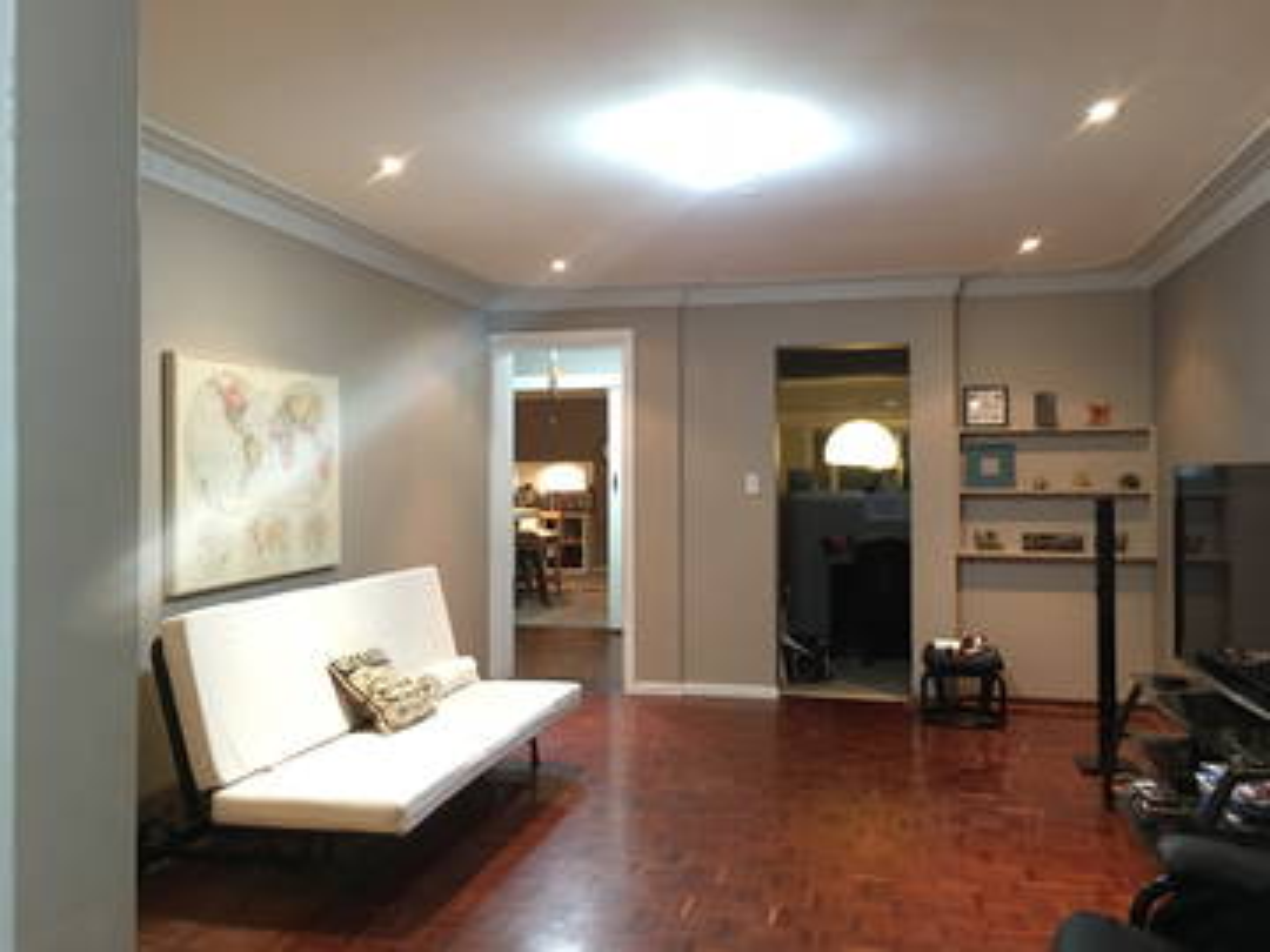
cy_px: 476
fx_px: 1064
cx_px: 635
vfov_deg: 48.2
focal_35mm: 29
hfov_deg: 61.7
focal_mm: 4.15
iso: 100
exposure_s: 1/4
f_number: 2.2
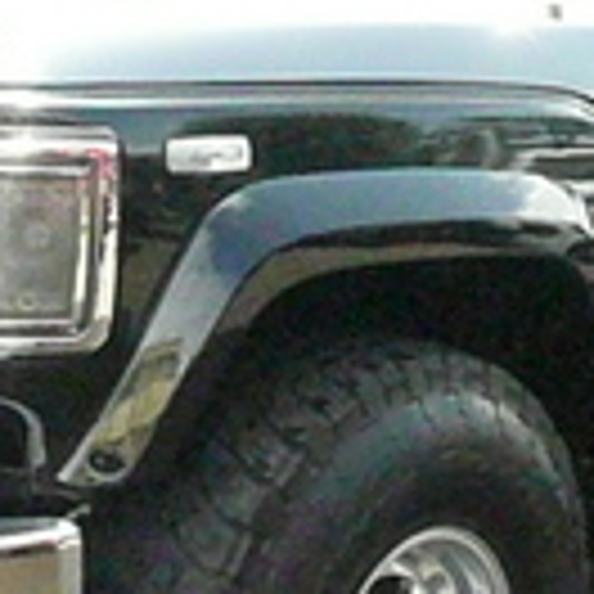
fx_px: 1534
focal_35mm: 79
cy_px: 295
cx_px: 284
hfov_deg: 21.9
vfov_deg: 21.9
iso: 3200
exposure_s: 1/1600
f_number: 8
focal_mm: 4.6
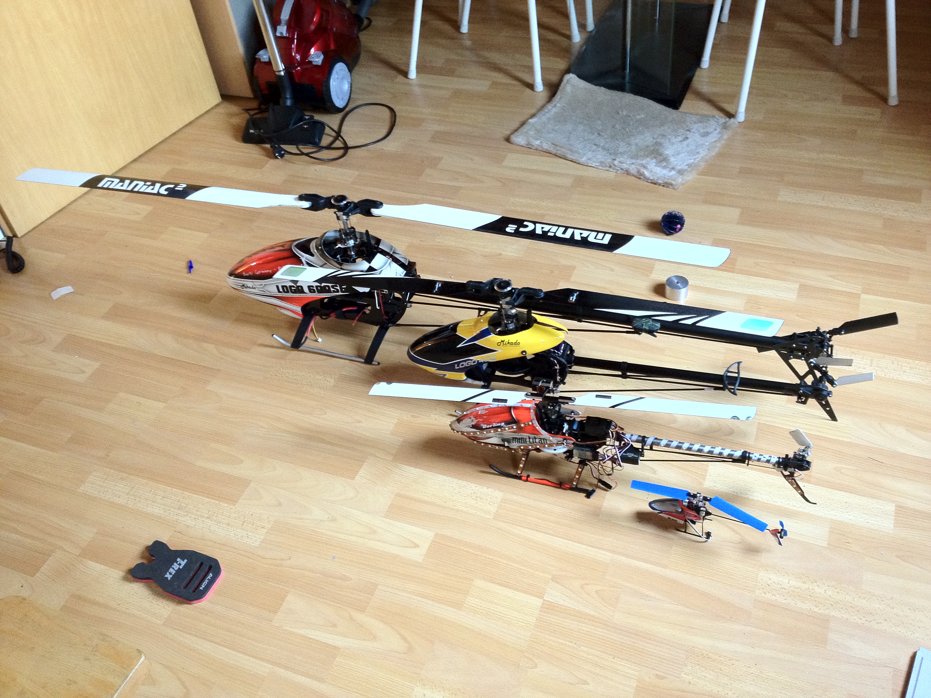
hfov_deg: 52.6
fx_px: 941
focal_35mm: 35
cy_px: 349
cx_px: 466
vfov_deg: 40.7
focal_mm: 4.28
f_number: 2.4
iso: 200
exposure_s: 1/20
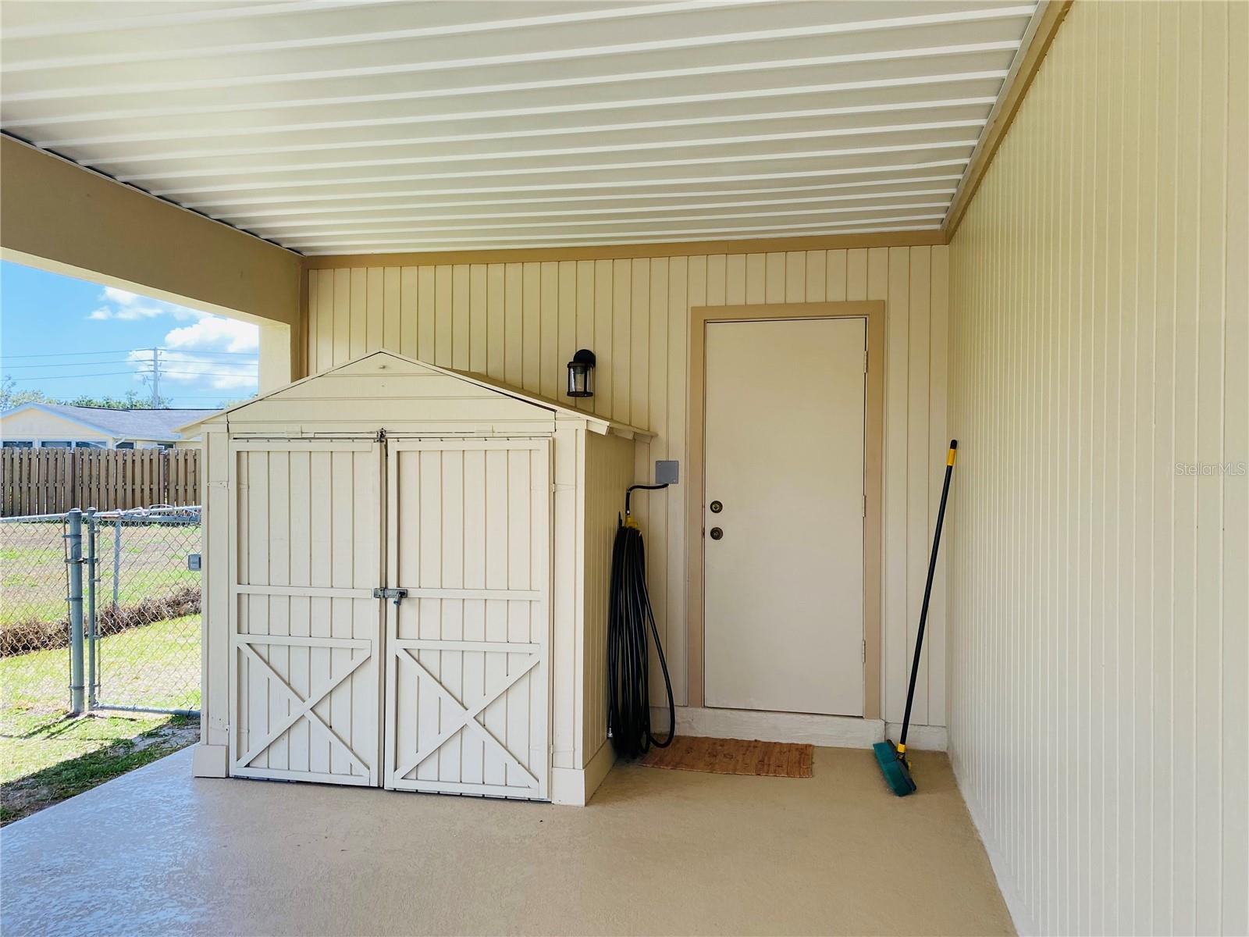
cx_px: 624
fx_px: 938
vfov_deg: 53.1
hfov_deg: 67.3
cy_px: 468
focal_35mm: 26
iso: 32
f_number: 1.8
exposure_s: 1/510
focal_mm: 4.25
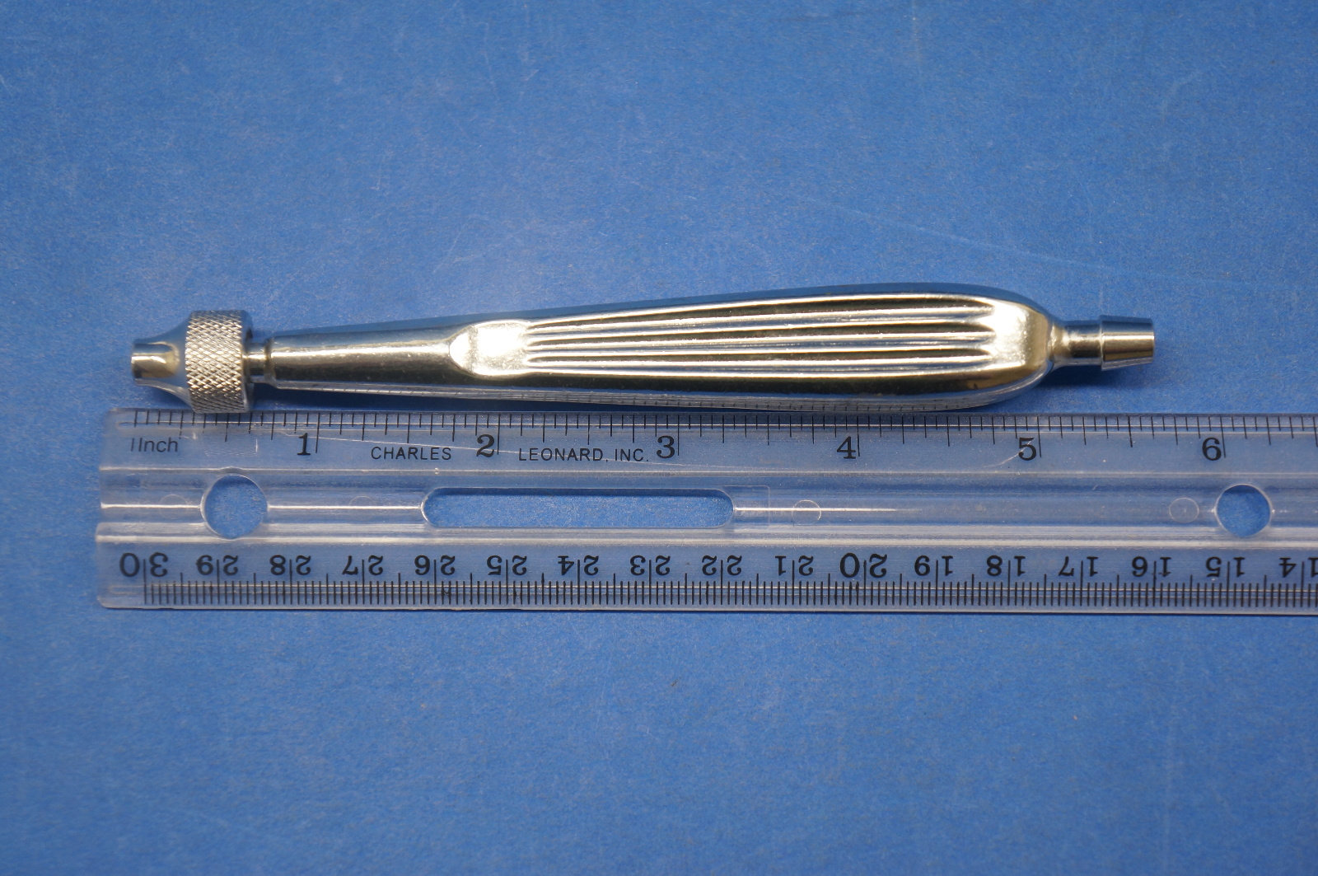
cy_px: 438
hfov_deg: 27.0
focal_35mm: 75
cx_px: 659
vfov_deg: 18.1
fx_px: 2743
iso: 400
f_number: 5
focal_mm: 50
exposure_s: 1/80
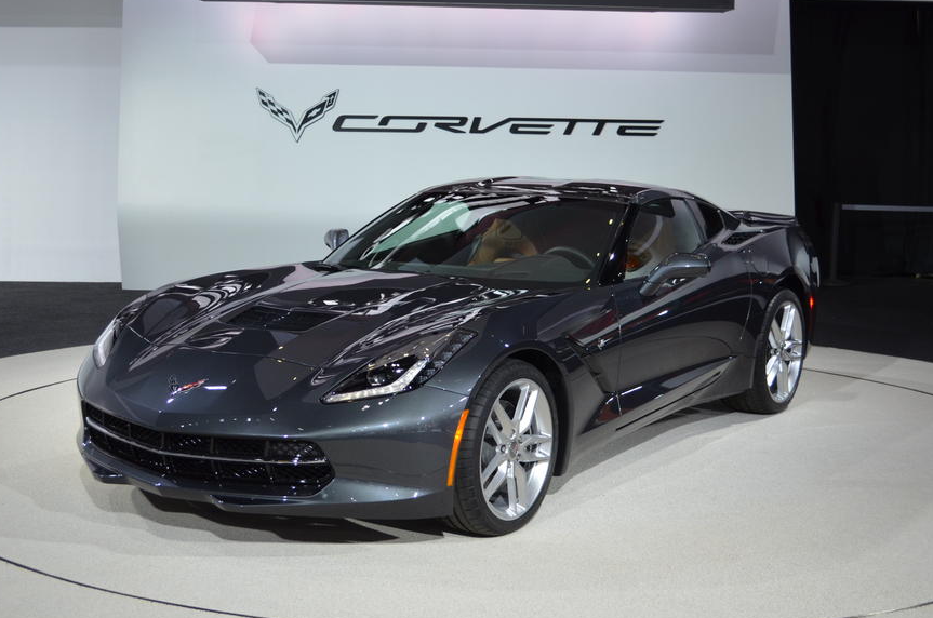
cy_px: 334
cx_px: 452
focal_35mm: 52
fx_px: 1335
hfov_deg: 38.5
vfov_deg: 26.1
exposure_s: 1/125
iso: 500
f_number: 4.5
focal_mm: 29
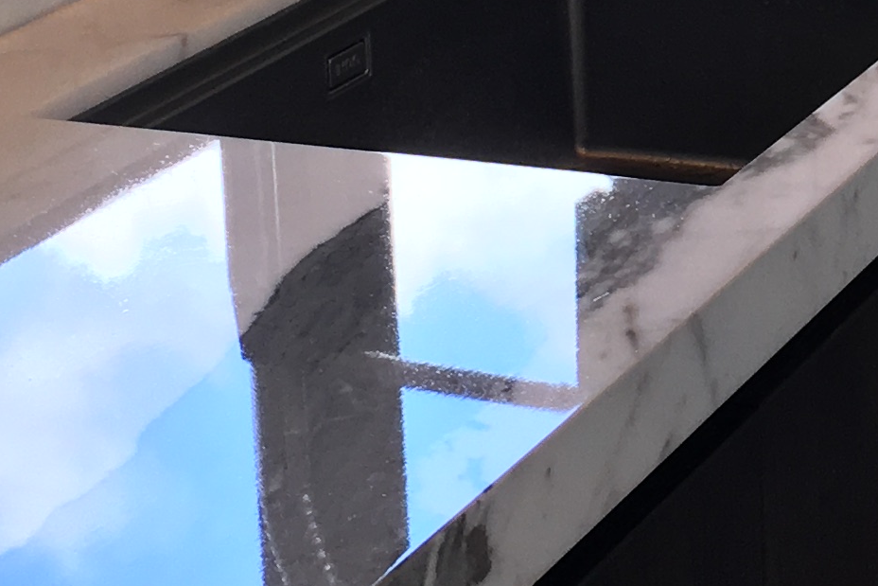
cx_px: 1088
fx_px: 3195
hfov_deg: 15.0
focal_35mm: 131
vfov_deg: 10.2
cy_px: -196
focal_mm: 4.15
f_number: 2.2
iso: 32
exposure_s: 1/100
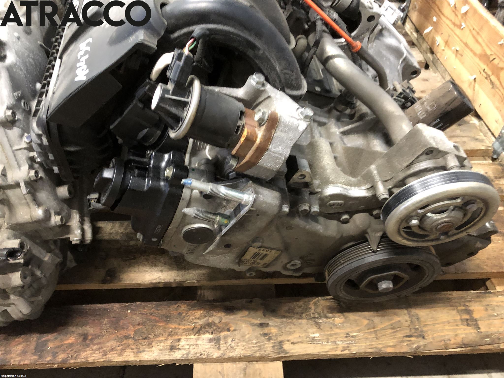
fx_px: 408
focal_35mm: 28
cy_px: 189
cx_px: 252
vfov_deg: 49.7
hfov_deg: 63.4
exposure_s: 1/5
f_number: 1.8
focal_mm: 3.99
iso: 100
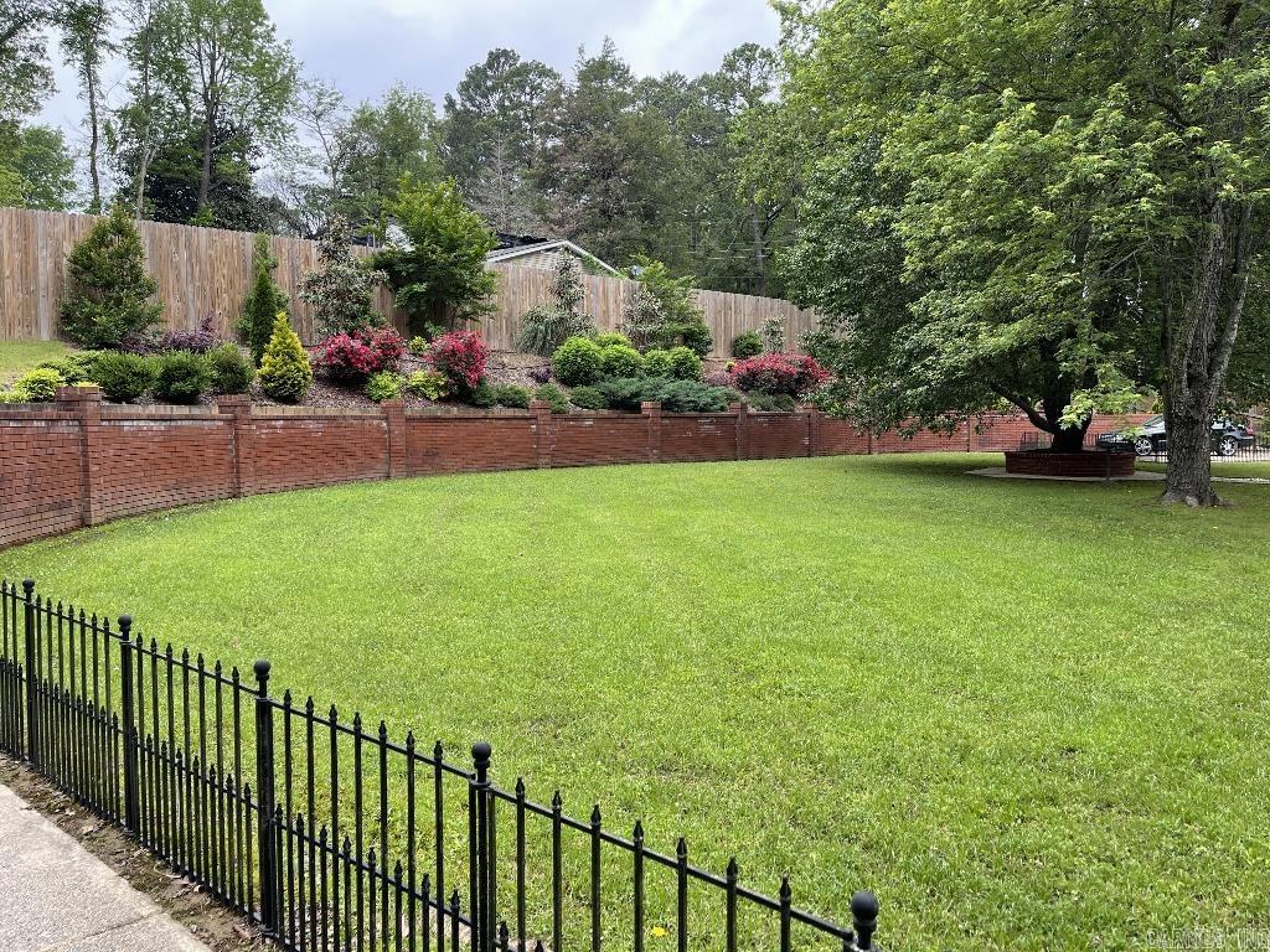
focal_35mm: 26
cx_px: 635
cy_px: 476
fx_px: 954
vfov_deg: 53.1
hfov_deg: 67.3
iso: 32
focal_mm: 5.1
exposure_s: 1/525
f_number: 1.6
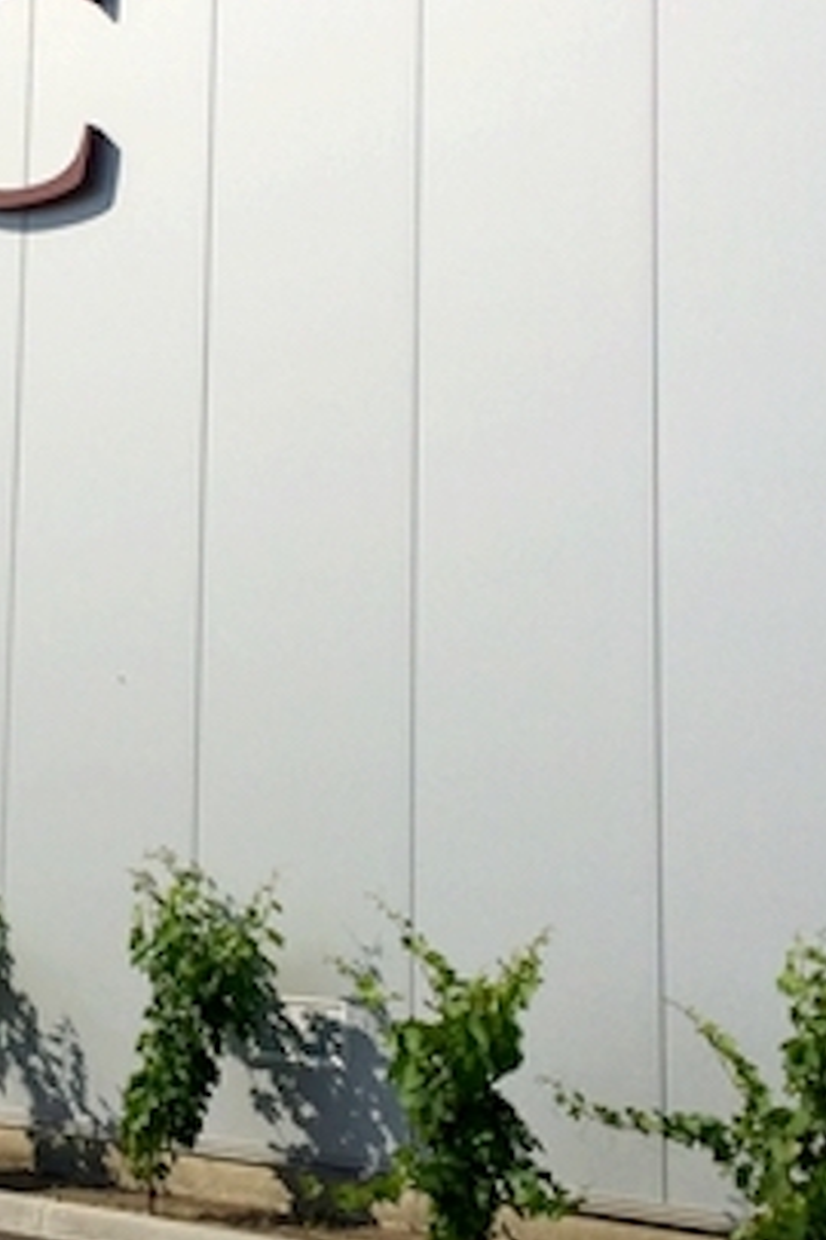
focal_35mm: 67
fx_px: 2306
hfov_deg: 19.8
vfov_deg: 29.9
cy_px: 418
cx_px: 43
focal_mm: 4.15
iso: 32
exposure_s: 1/6849
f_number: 2.2
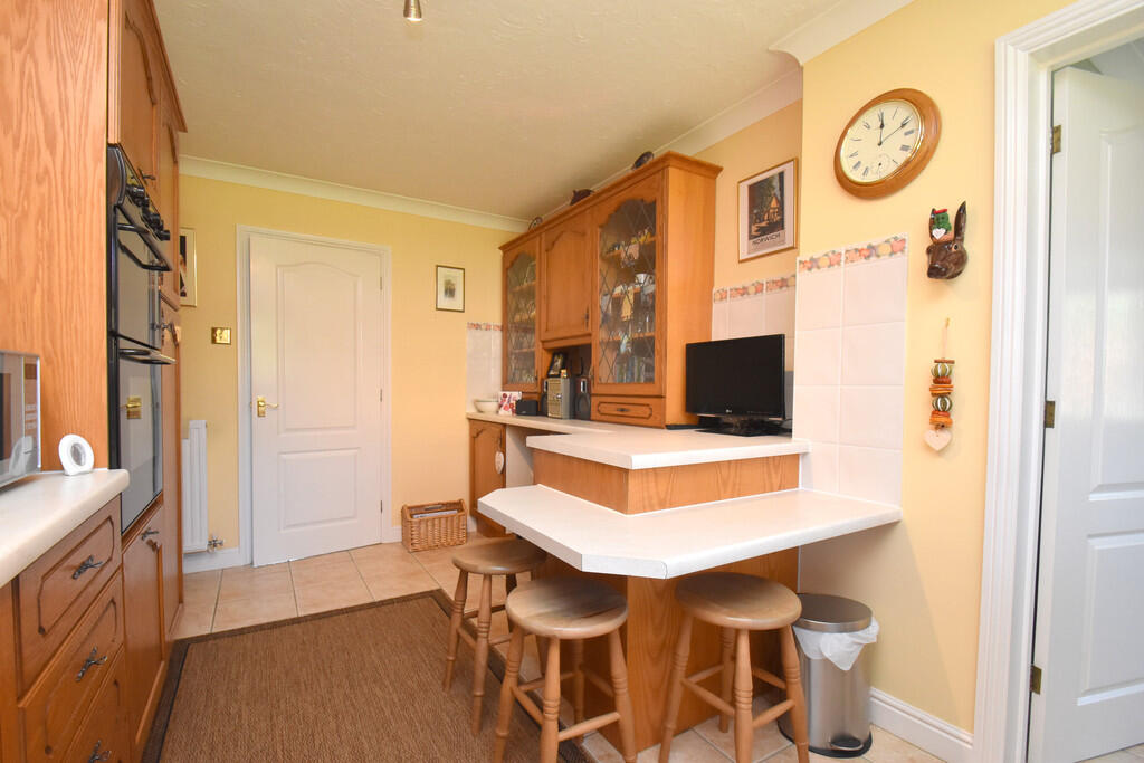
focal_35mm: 15
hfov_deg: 100.4
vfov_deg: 77.3
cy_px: 382
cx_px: 572
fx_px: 477
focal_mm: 10
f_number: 9
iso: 1600
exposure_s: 1/60
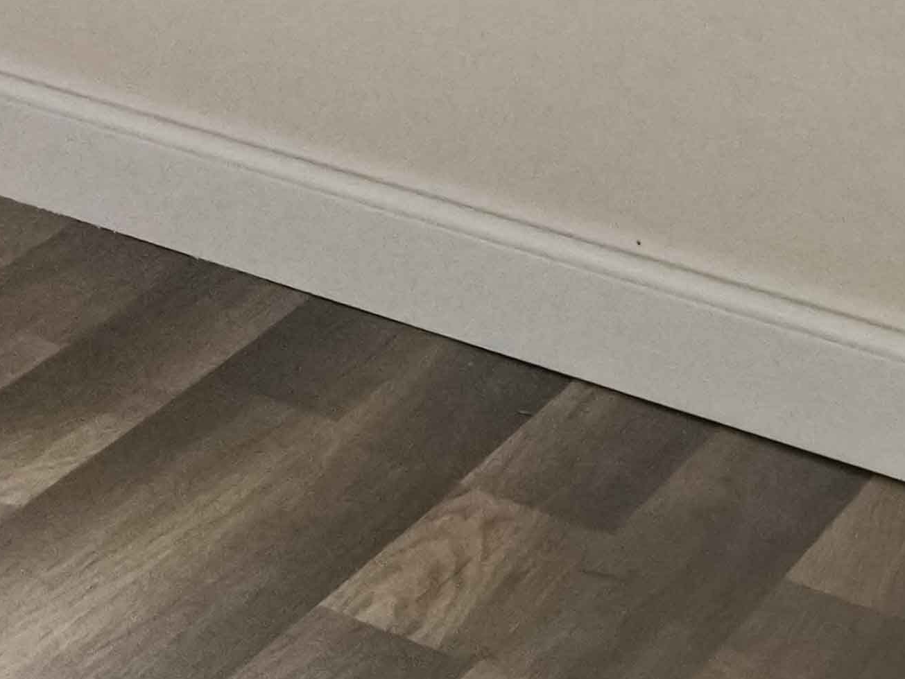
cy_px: -1070
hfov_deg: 9.6
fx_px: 2928
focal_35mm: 112
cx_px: -2259
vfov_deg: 10.8
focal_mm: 16
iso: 1250
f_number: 5.6
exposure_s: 1/30
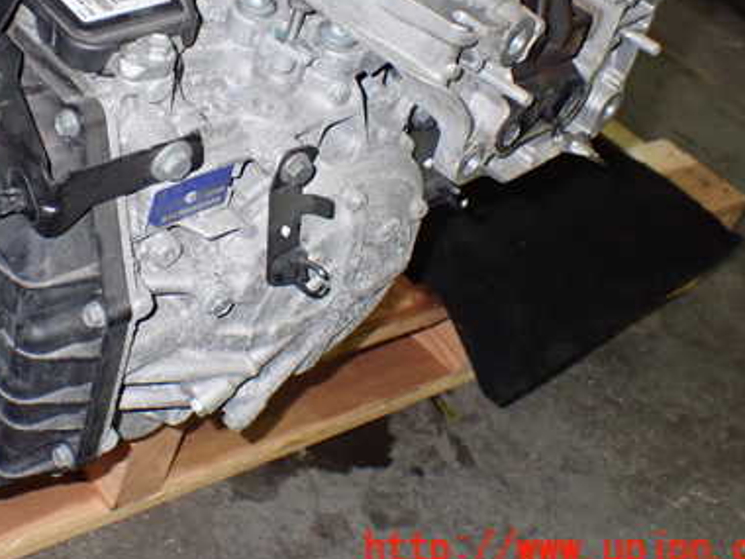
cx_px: 220
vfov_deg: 24.1
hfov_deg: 31.8
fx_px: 1291
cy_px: 133
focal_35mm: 60
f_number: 8
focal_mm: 6.83
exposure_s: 1/40
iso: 800
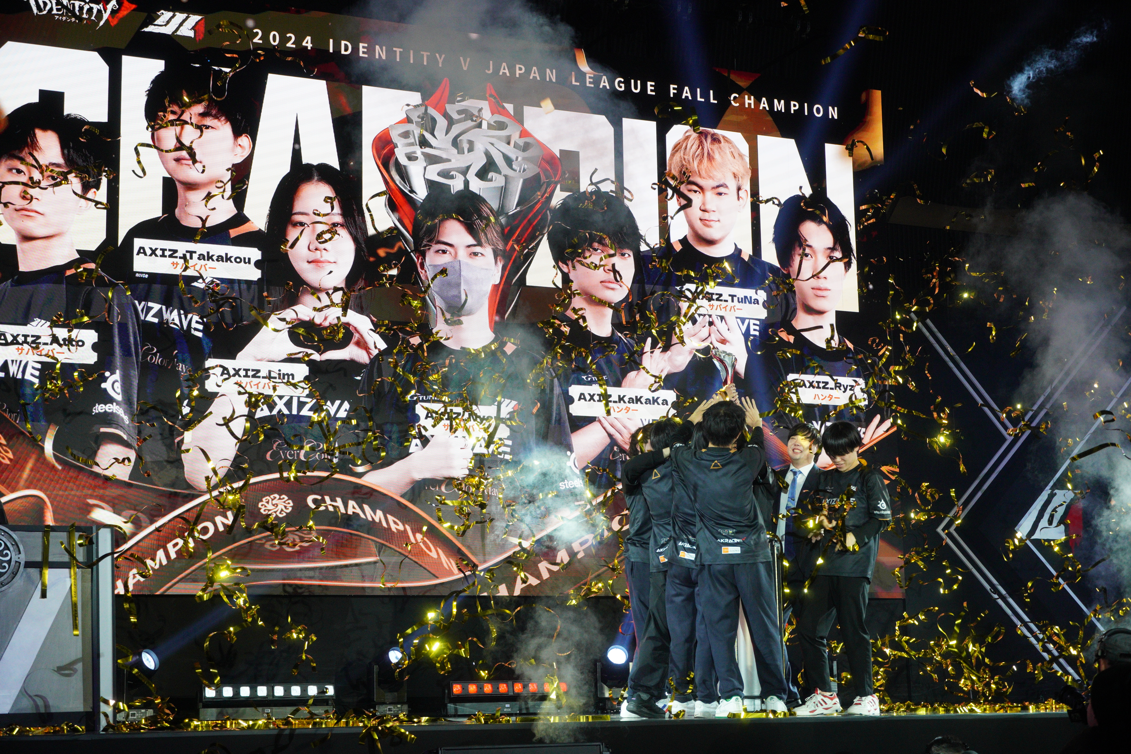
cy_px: 377
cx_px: 566
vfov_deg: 23.2
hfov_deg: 34.2
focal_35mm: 58
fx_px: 1838
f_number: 4.5
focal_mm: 39
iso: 1600
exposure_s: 1/400
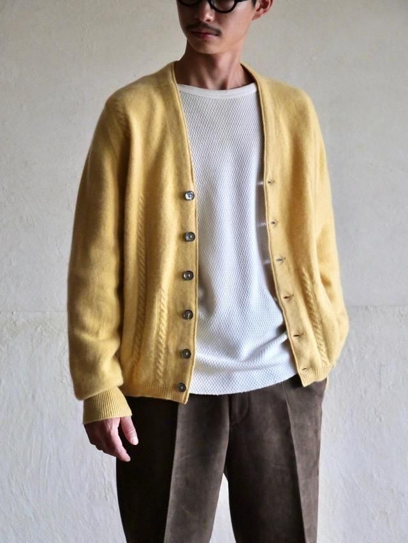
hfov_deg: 16.1
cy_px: 272
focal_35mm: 92
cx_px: 204
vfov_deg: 21.3
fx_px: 1445
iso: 2000
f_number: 3.9
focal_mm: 46
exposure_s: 1/100
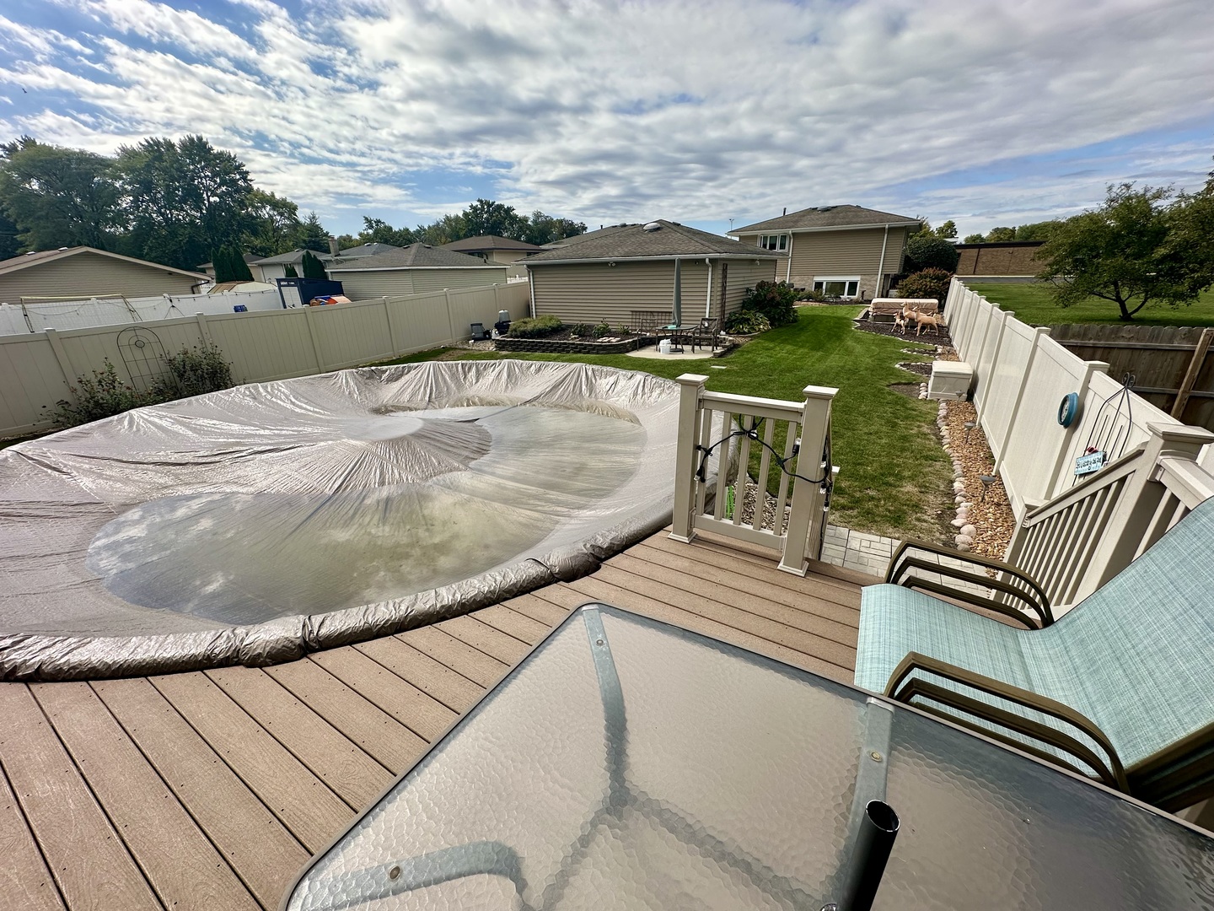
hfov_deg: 102.1
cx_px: 607
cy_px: 456
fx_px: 491
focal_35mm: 14
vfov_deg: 85.7
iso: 40
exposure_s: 1/1949
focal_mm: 2.22
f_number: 2.2
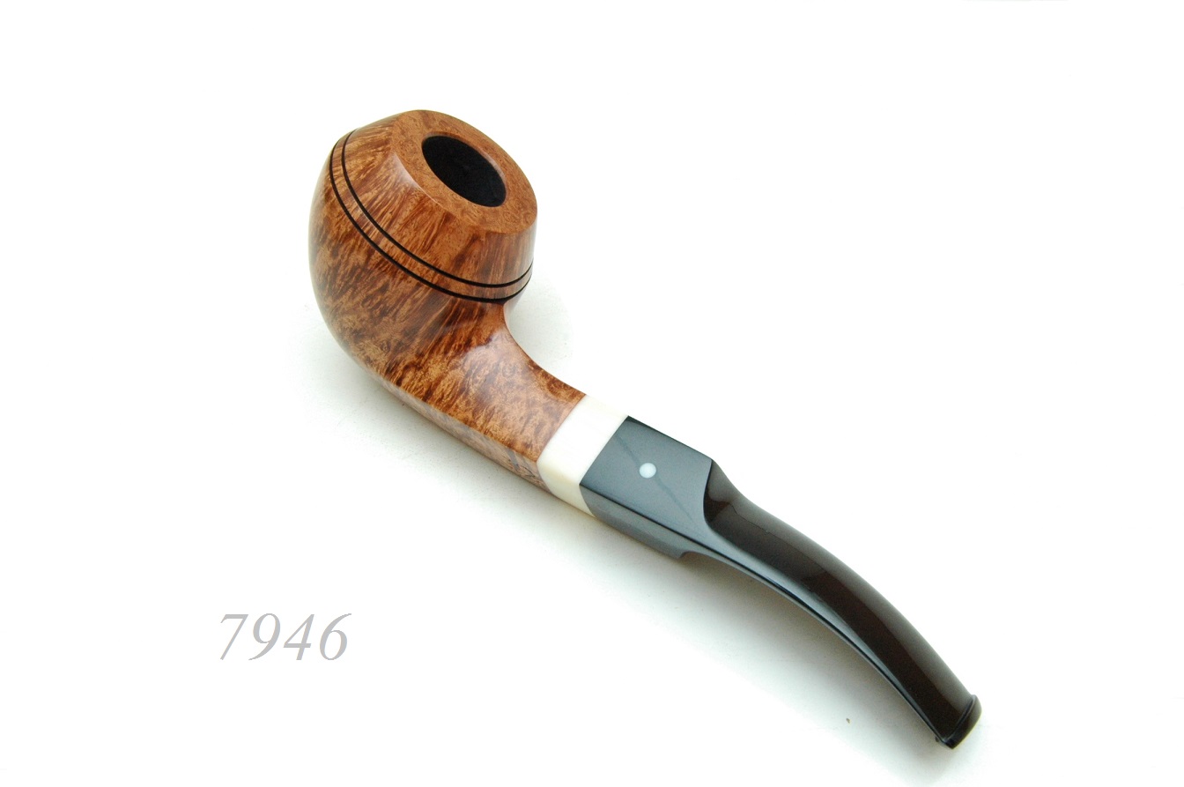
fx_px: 1084
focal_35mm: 33
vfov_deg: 39.9
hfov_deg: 57.3
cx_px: 592
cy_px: 394
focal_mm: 22
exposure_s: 1/500
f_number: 14
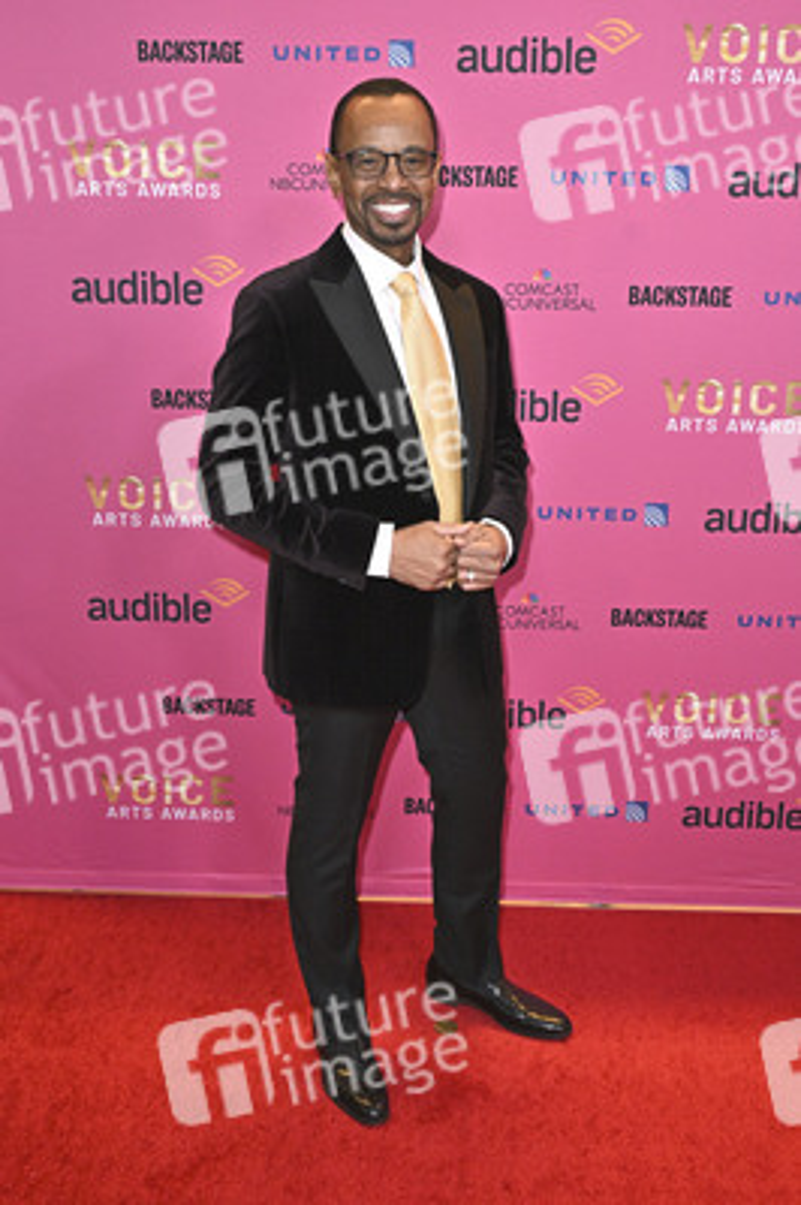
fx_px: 1170
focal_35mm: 35
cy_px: 602
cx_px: 400
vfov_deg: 54.5
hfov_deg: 37.8
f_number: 6.3
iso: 2000
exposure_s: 1/320
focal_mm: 35
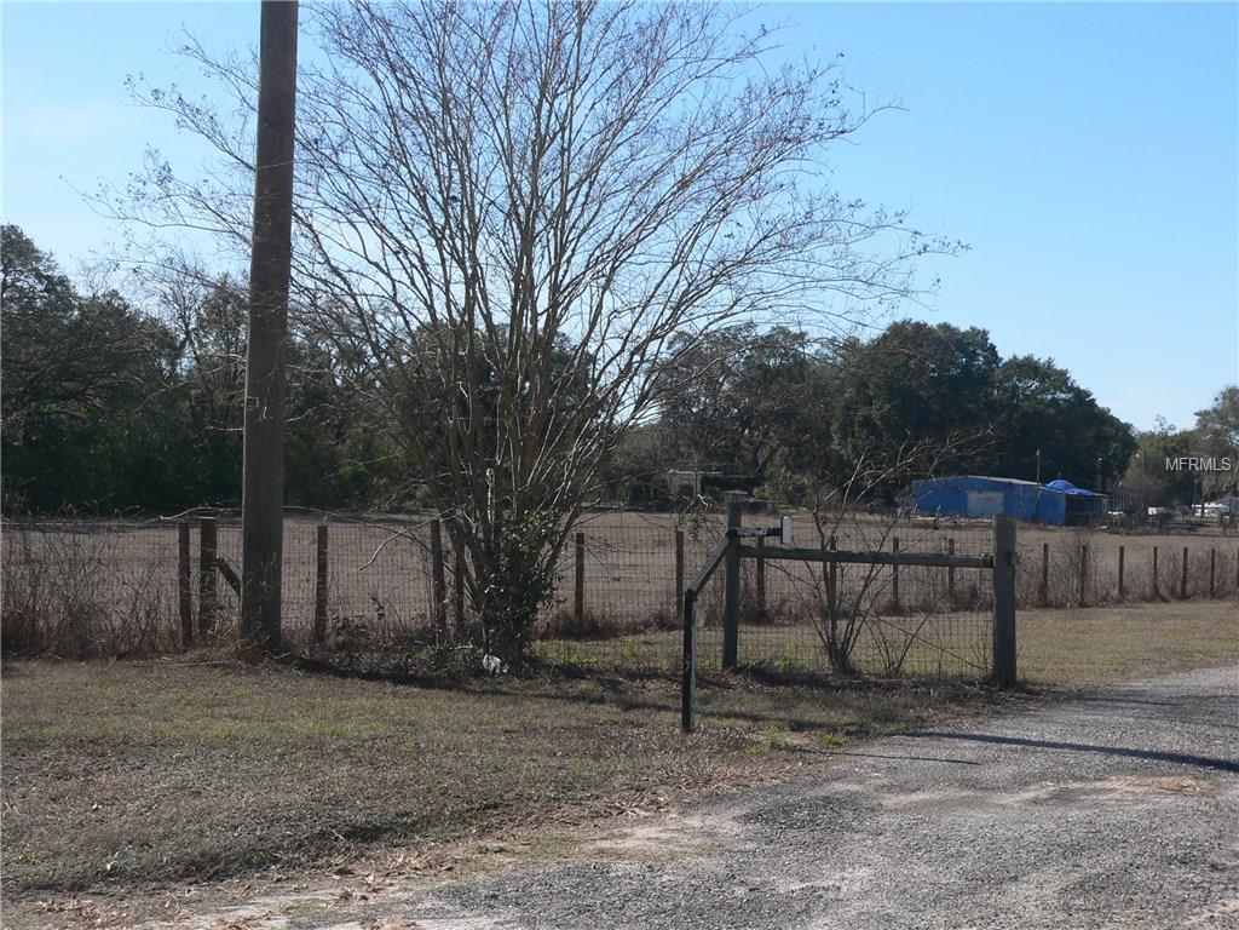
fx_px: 2183
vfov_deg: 24.0
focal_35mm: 61
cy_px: 465
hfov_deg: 31.7
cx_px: 620
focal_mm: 10.2
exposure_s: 1/500
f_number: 4.6
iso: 80
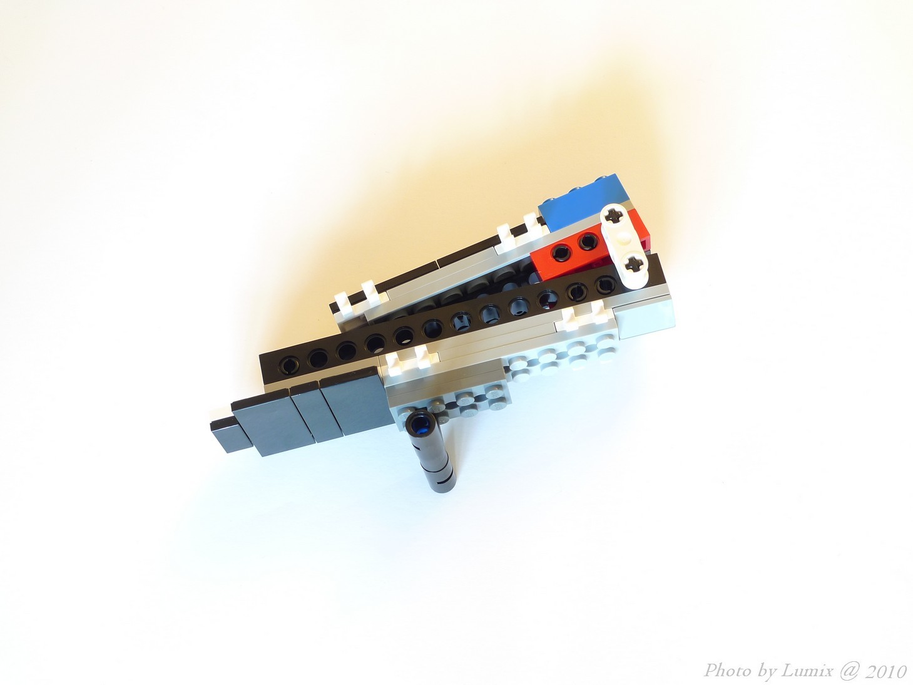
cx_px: 456
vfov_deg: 25.7
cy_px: 342
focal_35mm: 57
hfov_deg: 33.8
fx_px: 1503
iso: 80
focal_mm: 12.1
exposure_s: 1/1.3
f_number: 4
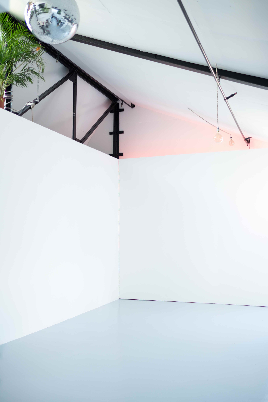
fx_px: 391
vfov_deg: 54.4
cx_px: 134
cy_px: 201
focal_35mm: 35
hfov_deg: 37.9
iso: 250
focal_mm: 23
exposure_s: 1/60
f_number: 1.4
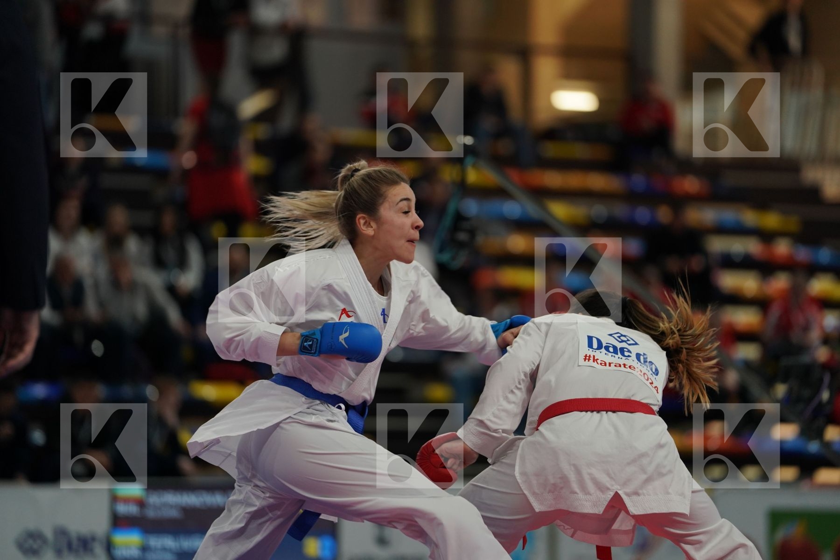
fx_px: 4666
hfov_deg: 10.3
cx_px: 420
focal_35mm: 200
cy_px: 280
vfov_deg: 6.9
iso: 1000
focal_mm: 200
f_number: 2.8
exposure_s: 1/1000
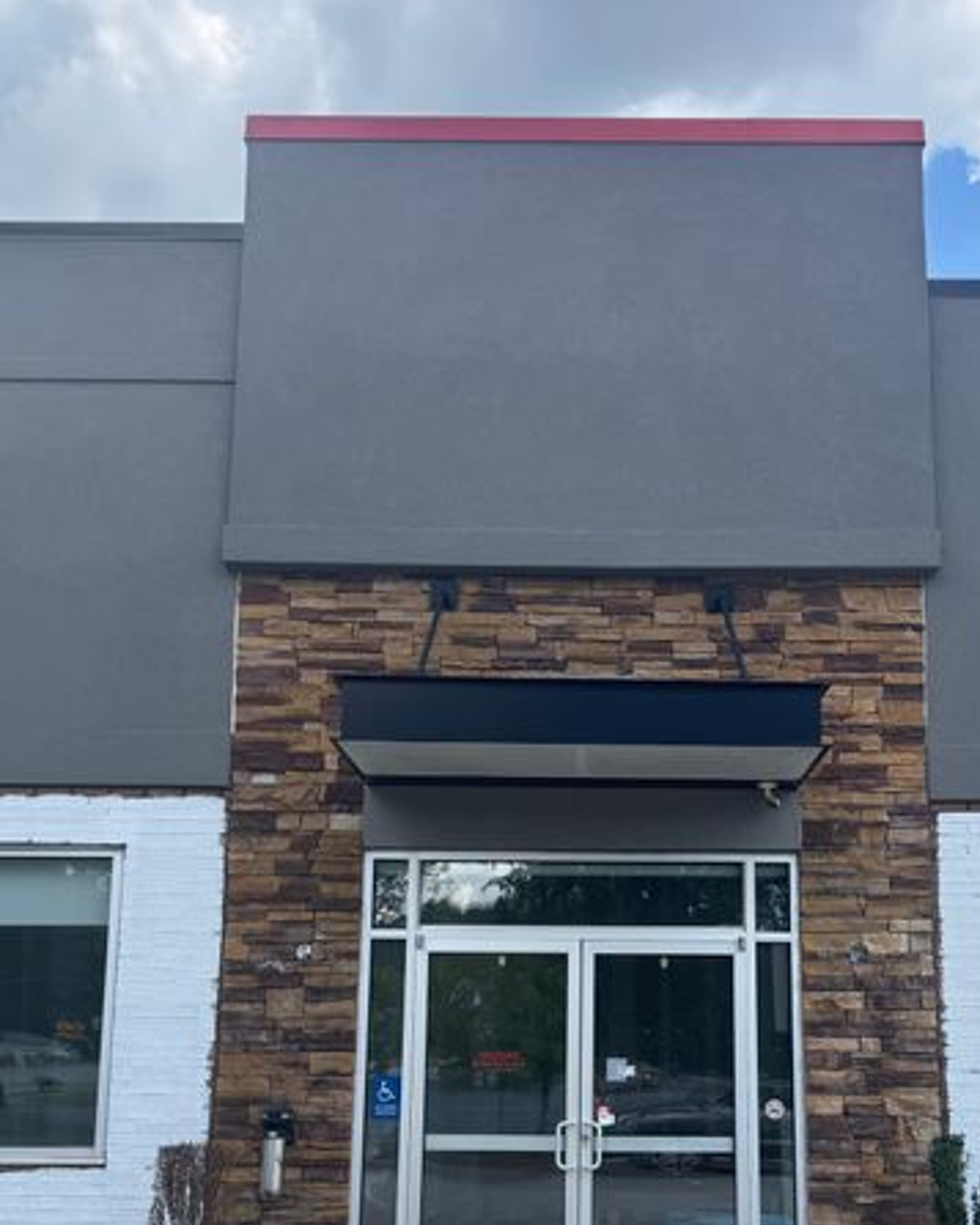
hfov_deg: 42.0
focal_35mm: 35
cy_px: 869
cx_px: 598
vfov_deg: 50.1
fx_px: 1269
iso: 80
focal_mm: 6.76
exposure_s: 1/1215
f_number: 1.78
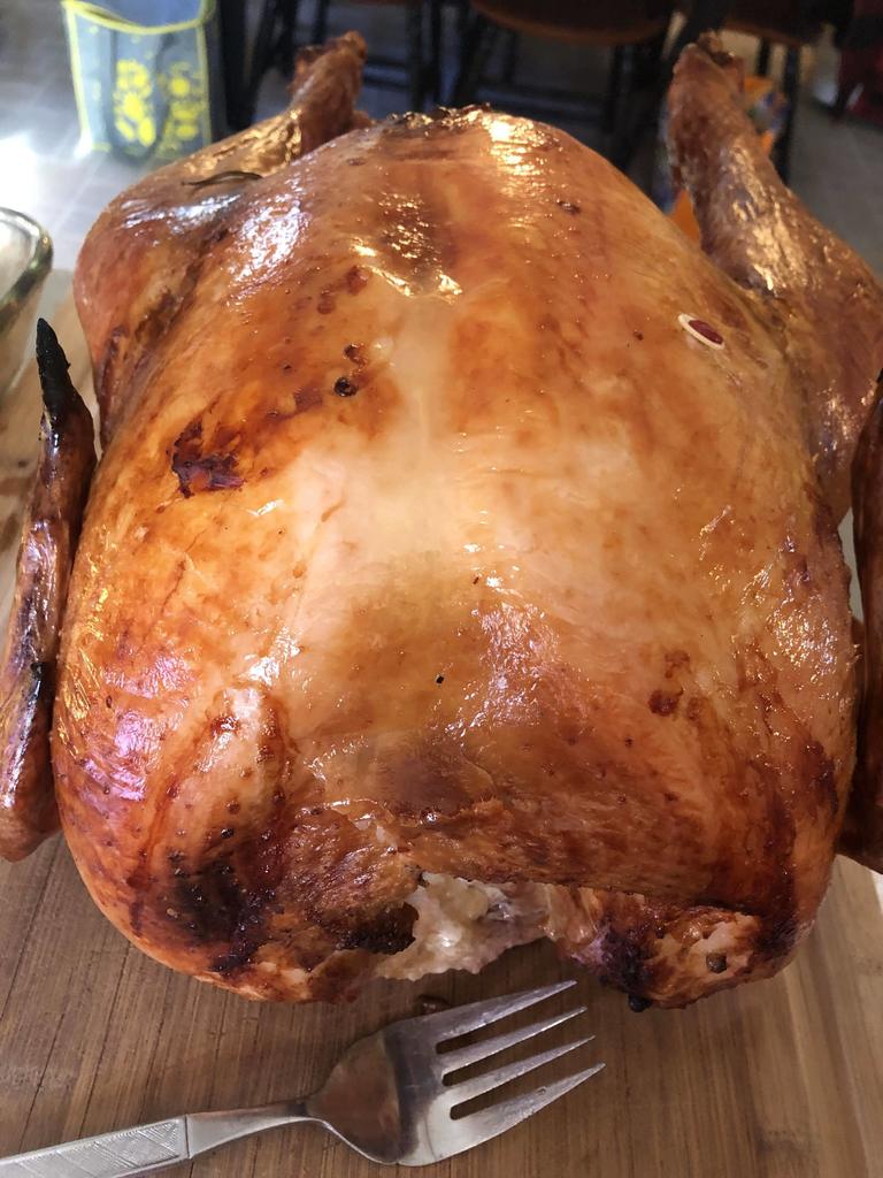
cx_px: 442
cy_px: 589
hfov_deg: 49.7
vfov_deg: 63.4
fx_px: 952
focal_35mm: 28
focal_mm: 3.99
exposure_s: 1/15
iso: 100
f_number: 1.8
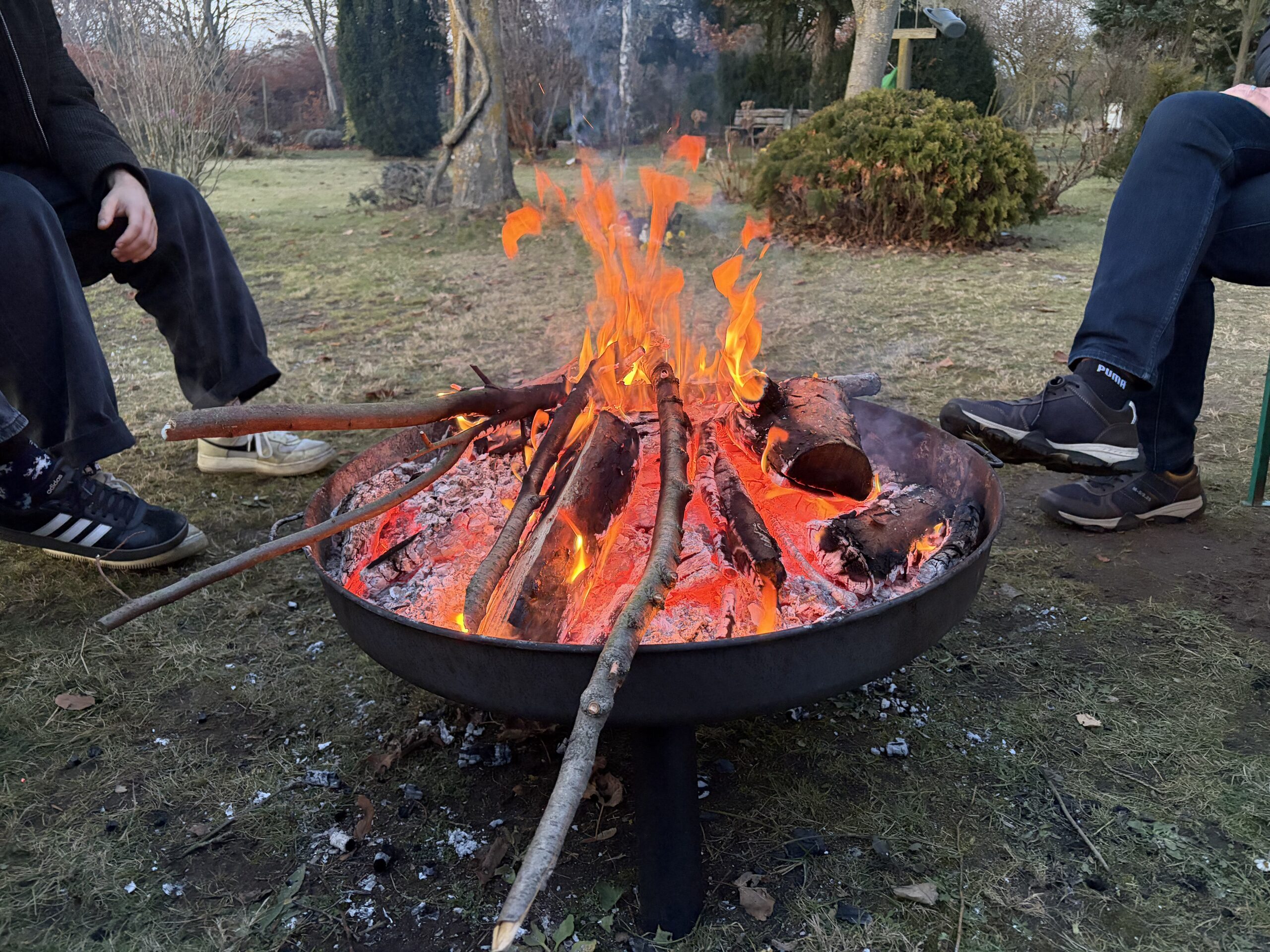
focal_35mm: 26
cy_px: 476
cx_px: 635
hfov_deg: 67.3
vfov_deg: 53.1
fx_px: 954
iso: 400
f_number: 1.6
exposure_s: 1/47
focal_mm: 5.96
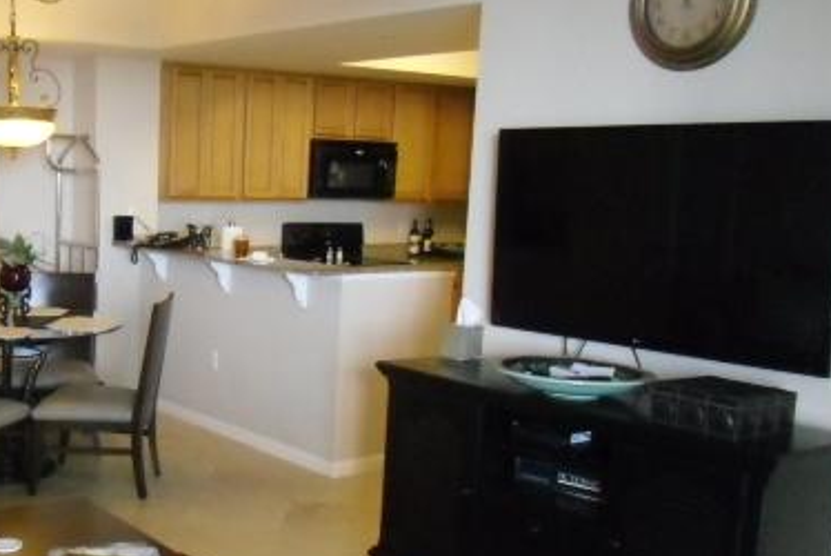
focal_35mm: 48
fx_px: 1109
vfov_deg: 28.1
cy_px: 336
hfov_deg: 39.7
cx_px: 182
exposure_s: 1/50
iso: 800
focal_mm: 4.9
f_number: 3.2
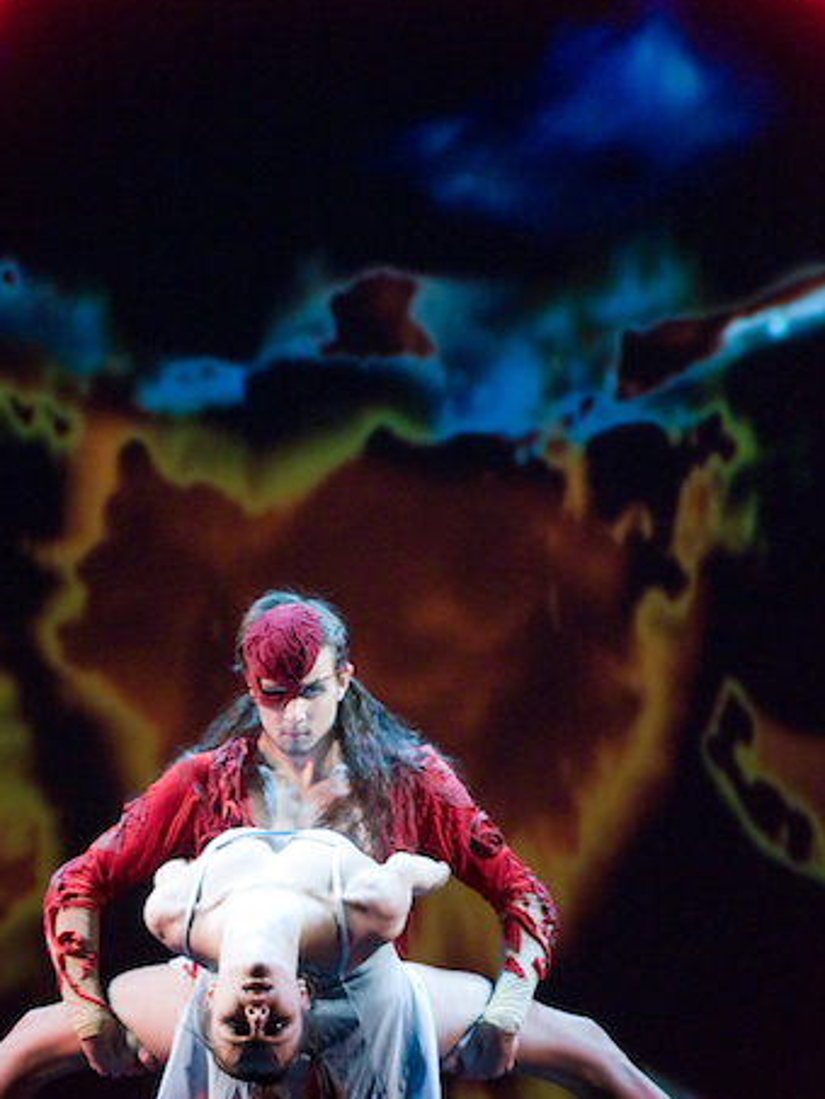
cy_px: 856
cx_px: 291
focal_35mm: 342
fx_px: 10863
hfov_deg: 4.3
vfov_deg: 5.8
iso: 1600
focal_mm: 140
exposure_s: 1/125
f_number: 2.8
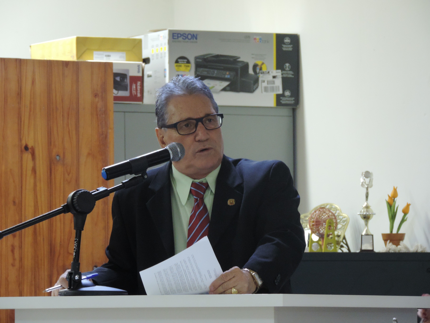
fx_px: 3416
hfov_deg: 7.2
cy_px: 162
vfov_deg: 5.4
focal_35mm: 275
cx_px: 215
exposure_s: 1/10
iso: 800
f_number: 4.7
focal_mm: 49
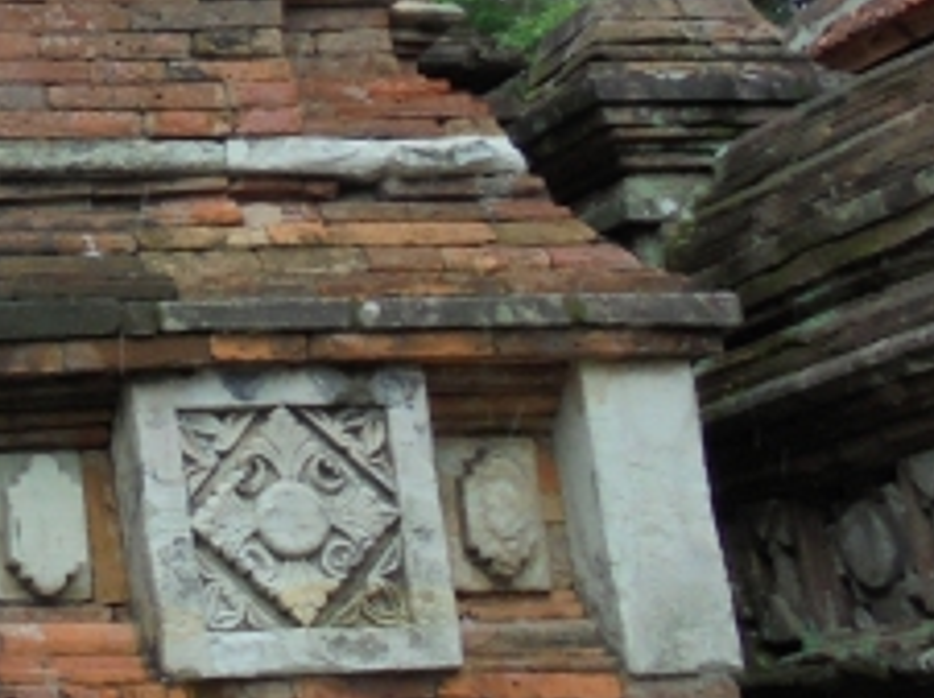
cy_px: -114
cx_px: -605
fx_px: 2480
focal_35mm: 92
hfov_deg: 18.1
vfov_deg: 15.5
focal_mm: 4.6
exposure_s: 1/250
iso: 100
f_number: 3.5
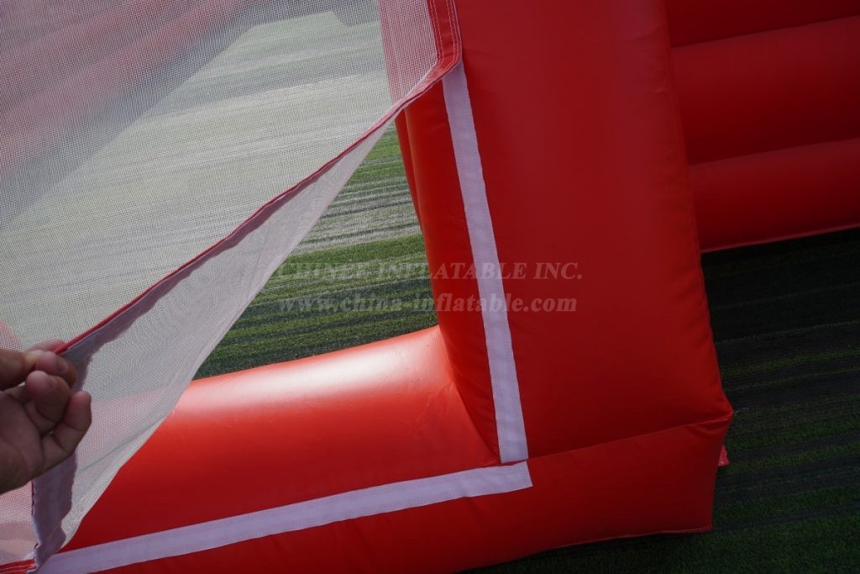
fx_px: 573
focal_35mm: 24
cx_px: 430
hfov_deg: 73.7
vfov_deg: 53.1
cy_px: 287
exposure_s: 1/200
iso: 100
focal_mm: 16
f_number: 8
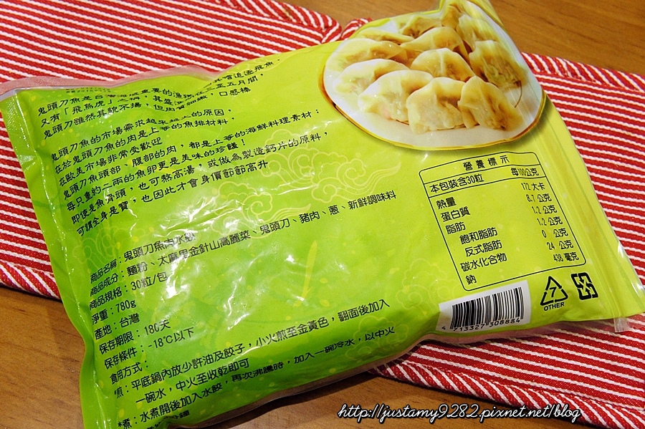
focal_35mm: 52
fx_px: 940
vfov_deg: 25.7
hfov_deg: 37.9
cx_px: 322
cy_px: 214
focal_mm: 35
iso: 1600
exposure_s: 1/30
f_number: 6.3
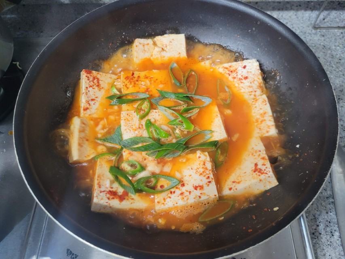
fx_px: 259
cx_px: 172
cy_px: 130
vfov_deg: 53.1
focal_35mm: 26
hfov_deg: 67.3
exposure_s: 1/40
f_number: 1.8
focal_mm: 5.4
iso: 400
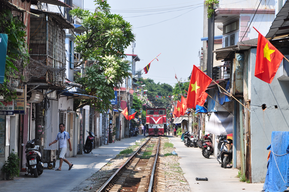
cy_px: 96
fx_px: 1263
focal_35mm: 158
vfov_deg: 8.7
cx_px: 144
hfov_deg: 13.1
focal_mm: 105
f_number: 14
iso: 320
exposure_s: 1/200
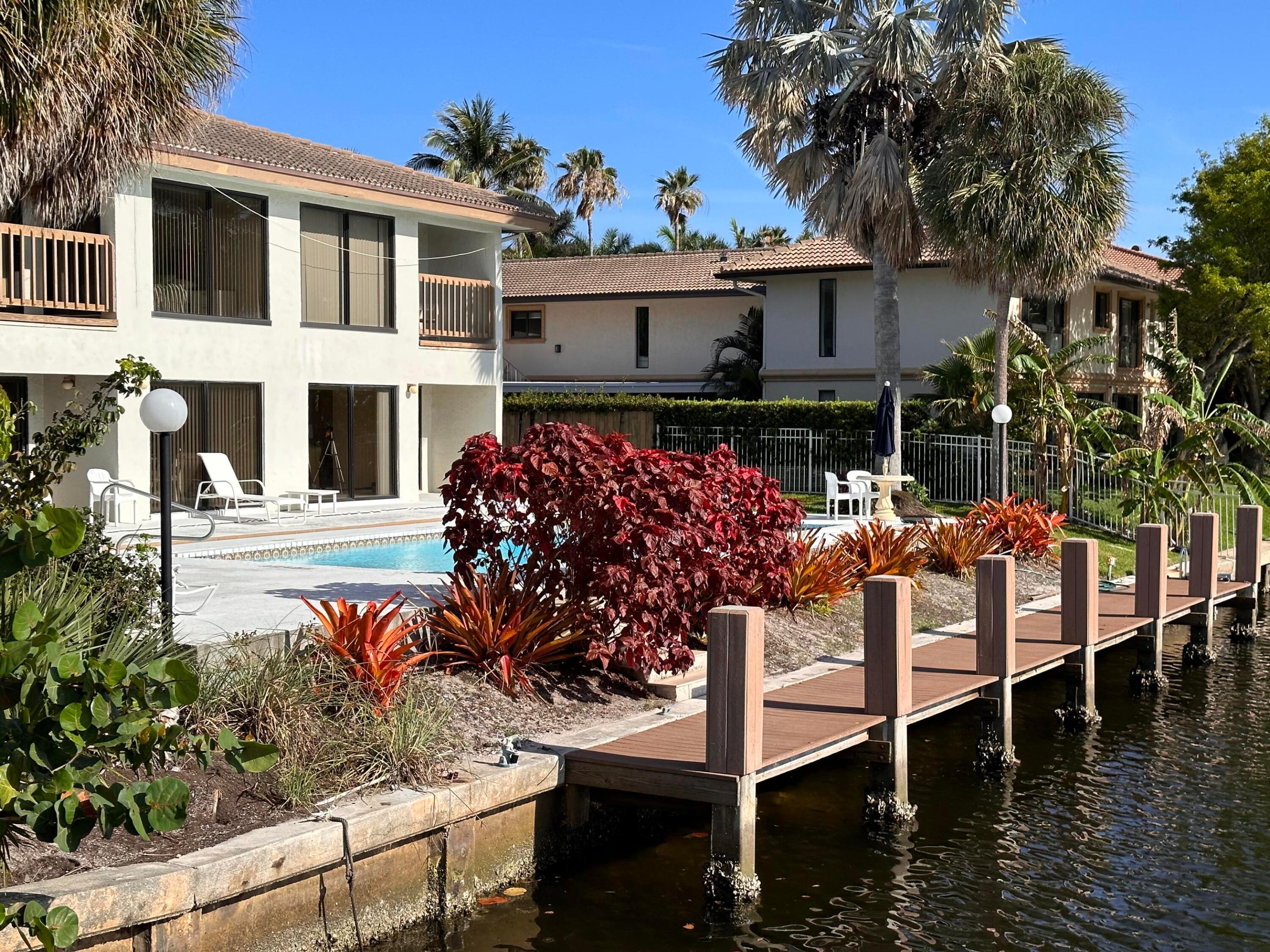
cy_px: 476
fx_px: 1761
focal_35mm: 48
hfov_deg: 39.7
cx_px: 635
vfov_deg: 30.3
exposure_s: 1/4016
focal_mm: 6.86
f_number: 1.78
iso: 64
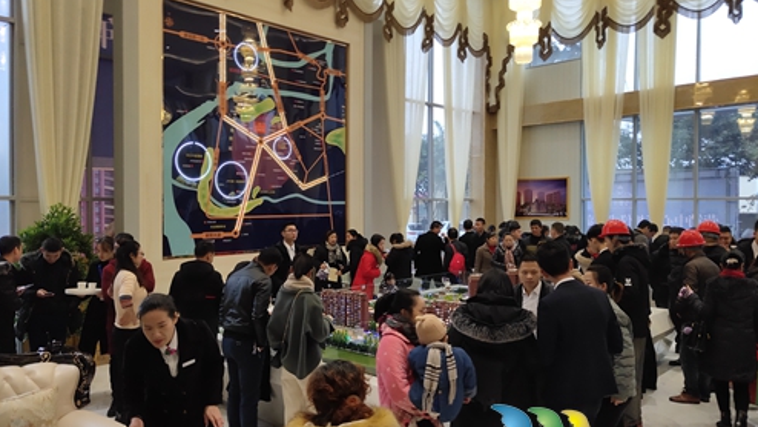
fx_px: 643
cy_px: 210
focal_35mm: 32
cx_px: 379
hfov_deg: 61.0
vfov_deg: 36.7
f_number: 1.8
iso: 176
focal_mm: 4.27
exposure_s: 1/100
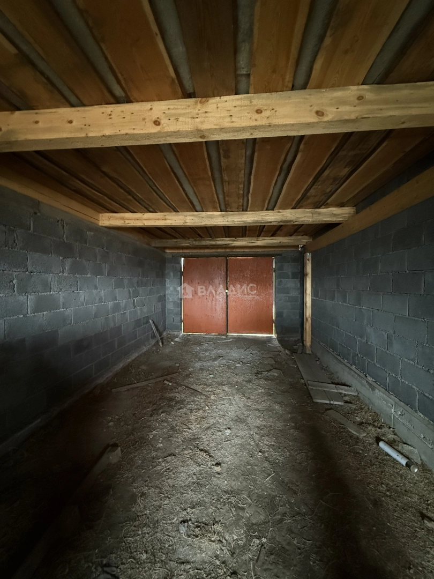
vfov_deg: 102.1
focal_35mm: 14
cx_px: 217
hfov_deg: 85.7
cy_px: 290
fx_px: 234
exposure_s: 1/30
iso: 1600
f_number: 2.2
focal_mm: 2.22
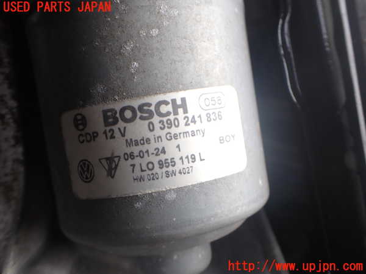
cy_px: 137
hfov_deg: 60.0
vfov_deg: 46.8
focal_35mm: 30
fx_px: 317
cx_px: 183
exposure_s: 1/160
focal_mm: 5.4
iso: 100
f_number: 2.3
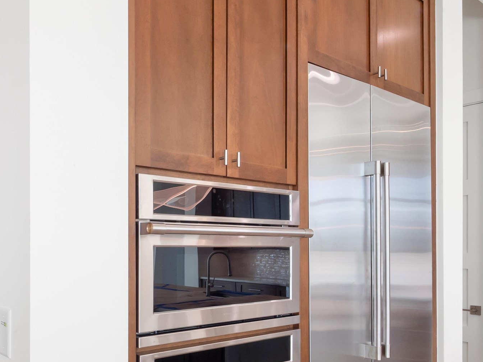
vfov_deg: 43.3
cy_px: 251
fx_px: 446
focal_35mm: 32
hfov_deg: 56.3
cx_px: 187
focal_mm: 7
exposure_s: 1/20
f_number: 7.1
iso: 200
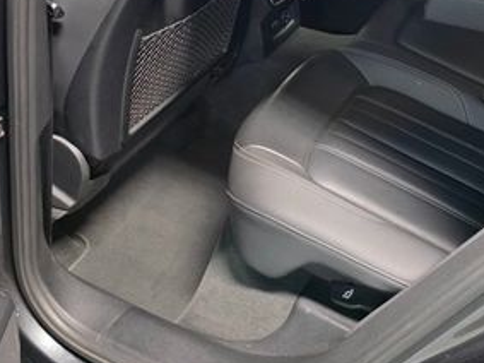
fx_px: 727
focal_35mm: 52
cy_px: 2
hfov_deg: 36.6
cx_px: 301
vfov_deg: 26.5
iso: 1000
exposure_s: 1/120
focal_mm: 6.3
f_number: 1.7
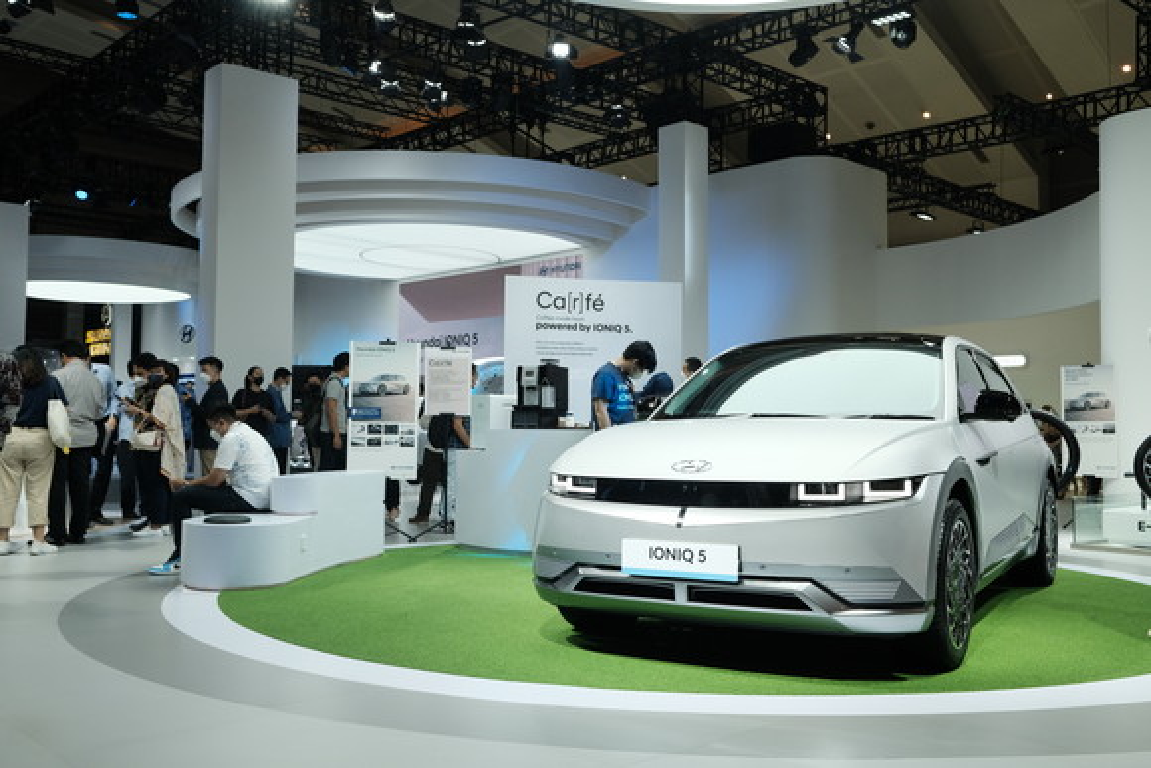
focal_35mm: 35
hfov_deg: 54.4
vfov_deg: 37.9
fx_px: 1119
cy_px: 384
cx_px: 576
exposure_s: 1/200
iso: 800
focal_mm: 23
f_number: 5.6
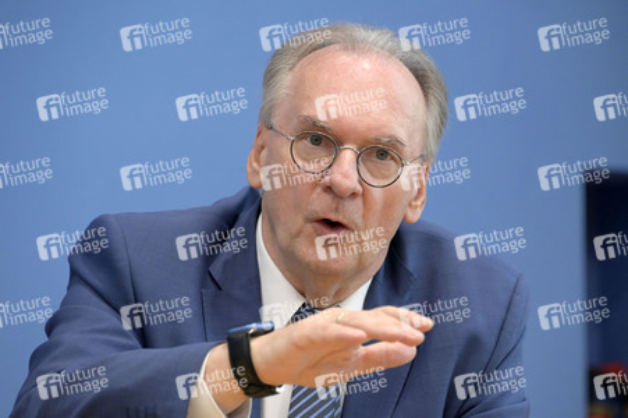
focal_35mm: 210
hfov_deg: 9.8
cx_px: 314
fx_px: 3661
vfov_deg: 6.5
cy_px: 209
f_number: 5.6
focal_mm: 210
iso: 5000
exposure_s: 1/500
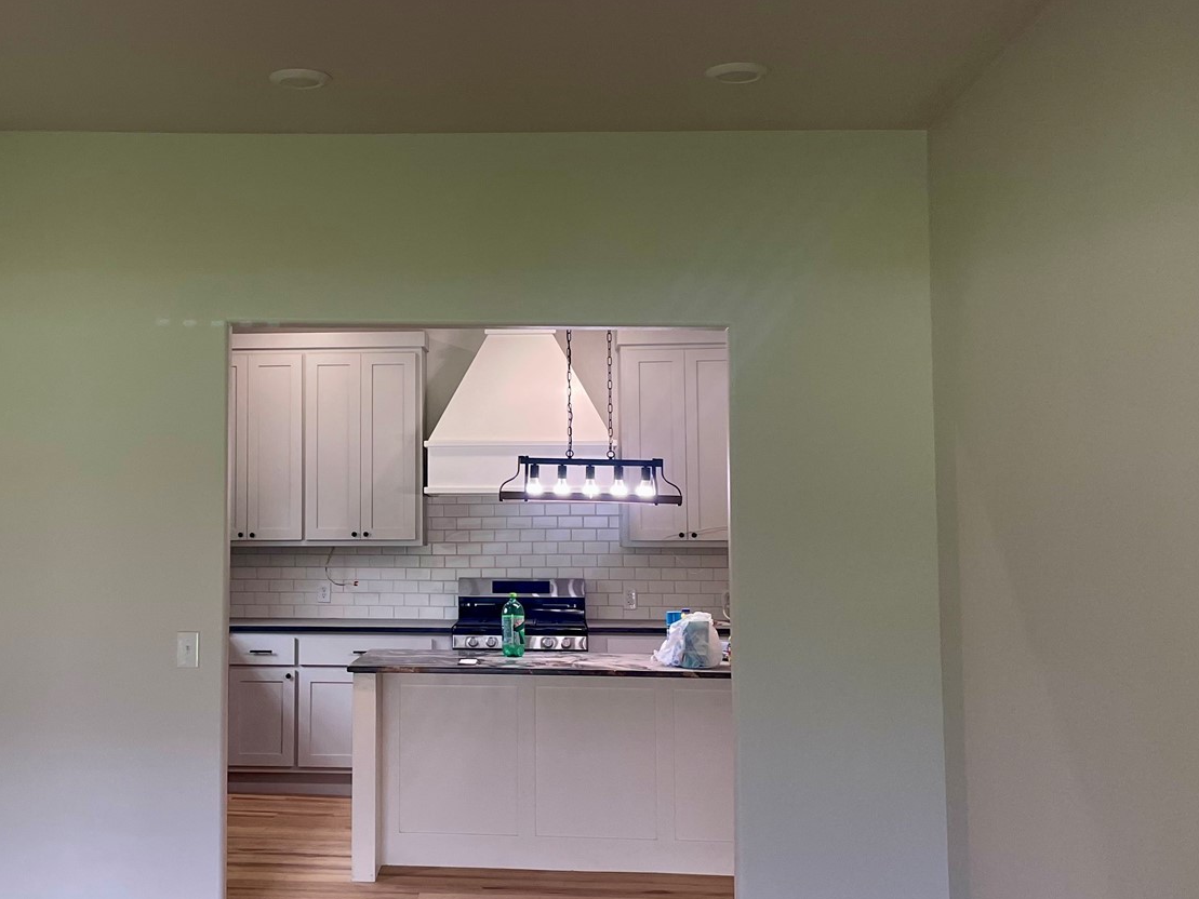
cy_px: 395
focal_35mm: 45
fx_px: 1559
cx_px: 376
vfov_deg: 32.2
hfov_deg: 41.4
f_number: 1.6
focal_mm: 4.2
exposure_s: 1/120
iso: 100
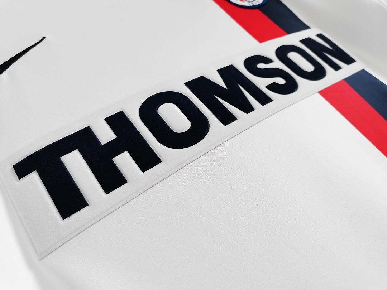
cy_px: 145
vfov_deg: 53.1
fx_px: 291
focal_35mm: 26
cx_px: 194
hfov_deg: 67.3
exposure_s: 1/100
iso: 160
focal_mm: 5.58
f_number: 1.8
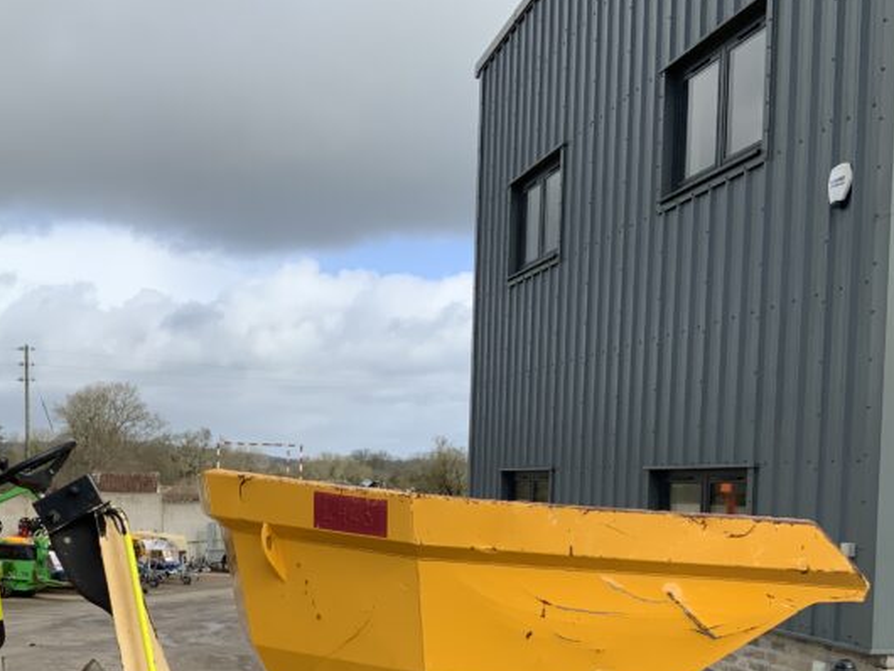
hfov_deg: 34.0
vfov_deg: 25.4
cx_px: 292
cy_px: 582
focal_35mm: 56
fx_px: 1447
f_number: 1.8
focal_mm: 3
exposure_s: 1/1279
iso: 16
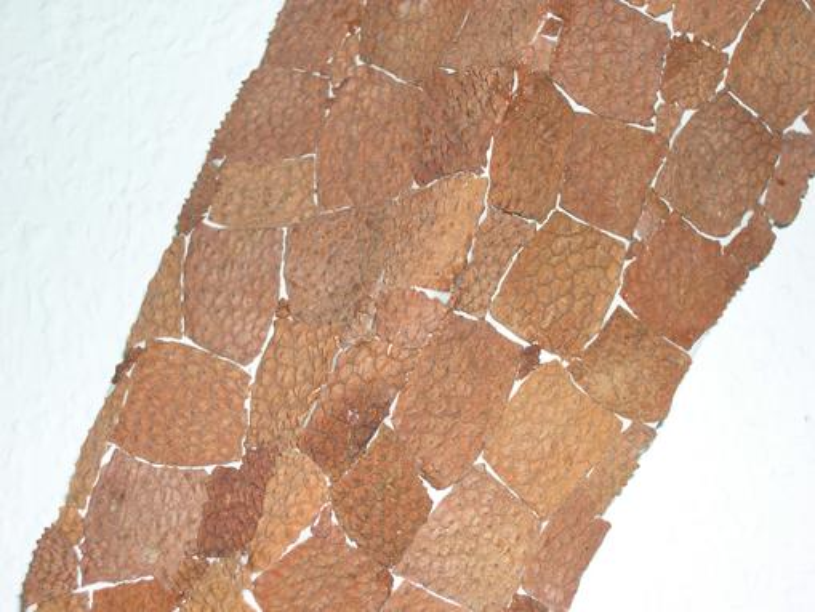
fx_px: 1813
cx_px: 408
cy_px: 306
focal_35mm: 77
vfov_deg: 19.1
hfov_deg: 25.3
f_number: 4
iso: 100
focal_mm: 16.3
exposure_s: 1/60
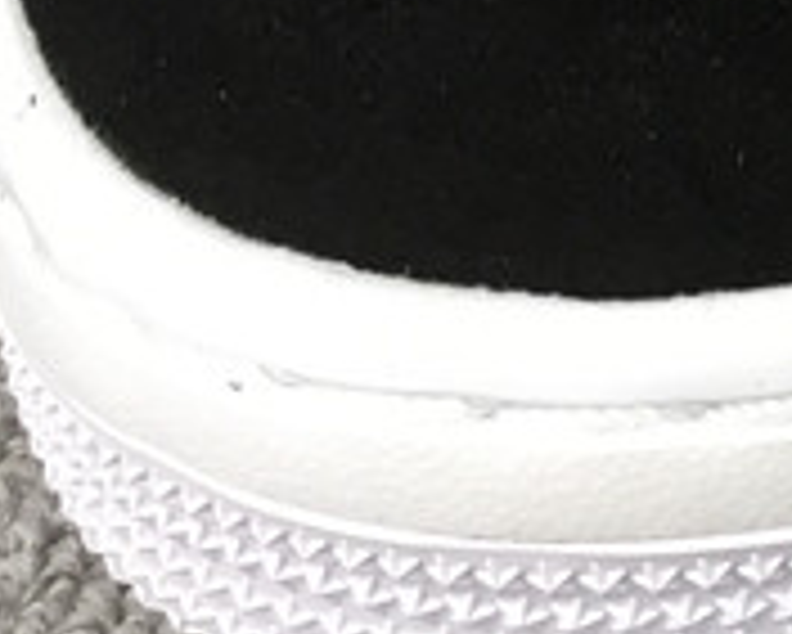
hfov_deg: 11.4
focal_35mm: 155
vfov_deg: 9.2
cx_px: 1508
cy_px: -713
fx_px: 3635
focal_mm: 3.3
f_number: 2.4
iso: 25
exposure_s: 1/33
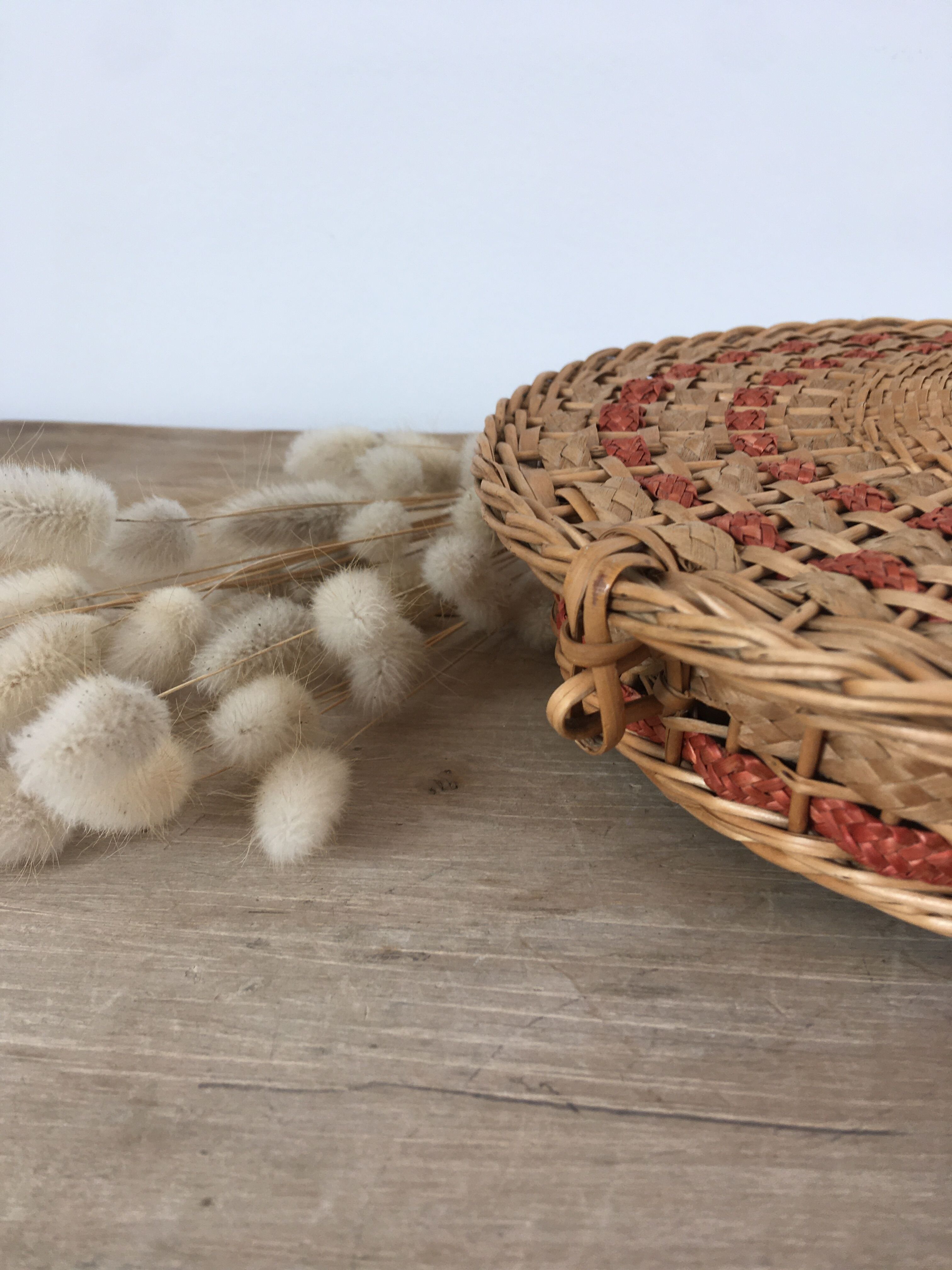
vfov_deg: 61.7
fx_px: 1063
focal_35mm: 29
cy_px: 635
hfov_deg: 48.2
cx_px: 476
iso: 32
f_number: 2.2
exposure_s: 1/50
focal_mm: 4.15
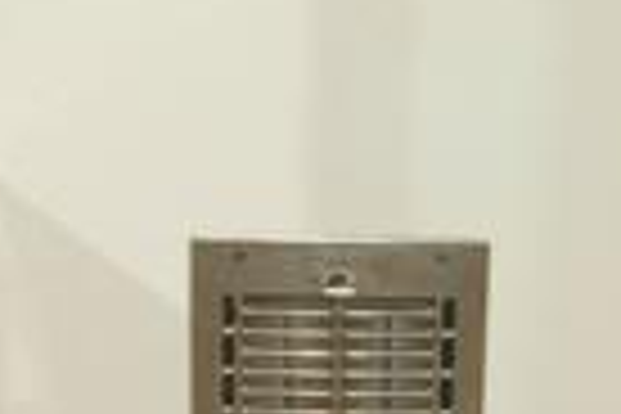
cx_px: 356
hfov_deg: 11.9
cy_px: 351
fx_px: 2989
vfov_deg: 7.9
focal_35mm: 173
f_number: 4
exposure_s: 1/60
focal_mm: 25
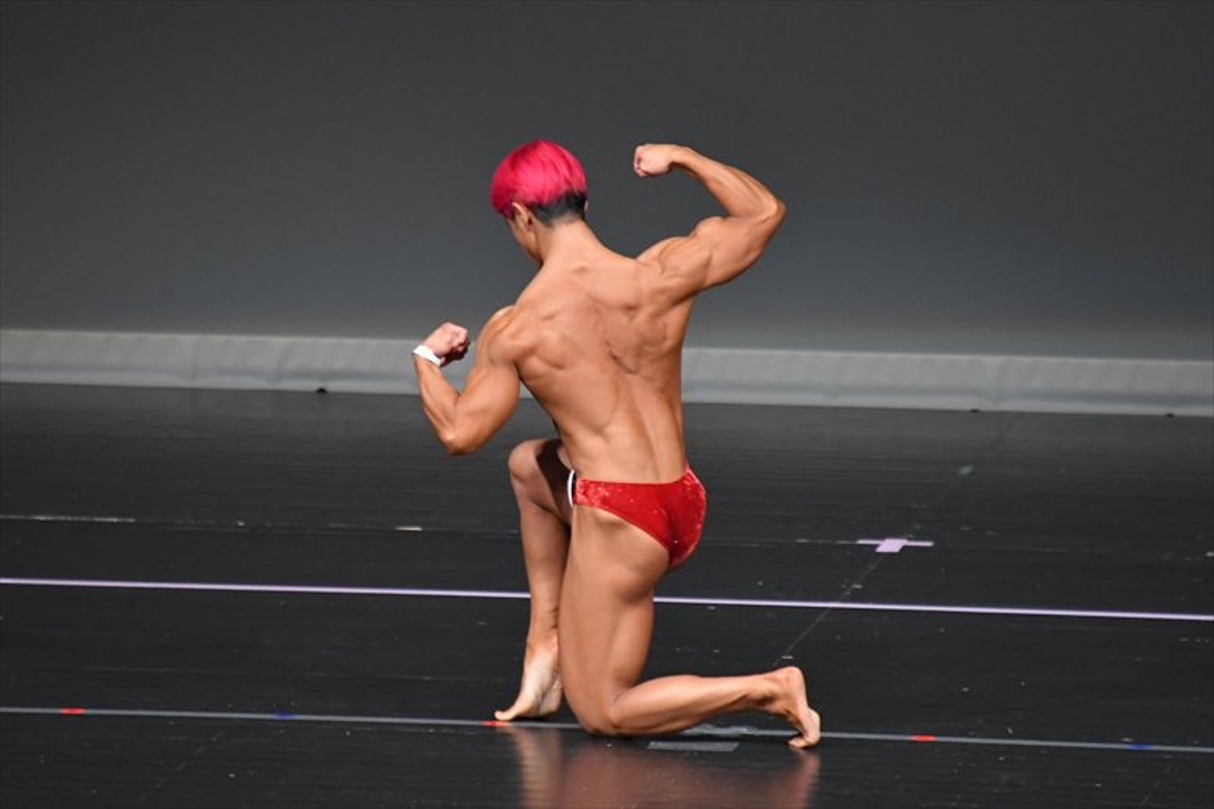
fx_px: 15168
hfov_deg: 4.6
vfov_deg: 3.1
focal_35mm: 450
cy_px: 404
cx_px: 607
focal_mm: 300
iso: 4000
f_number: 5.6
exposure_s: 1/400
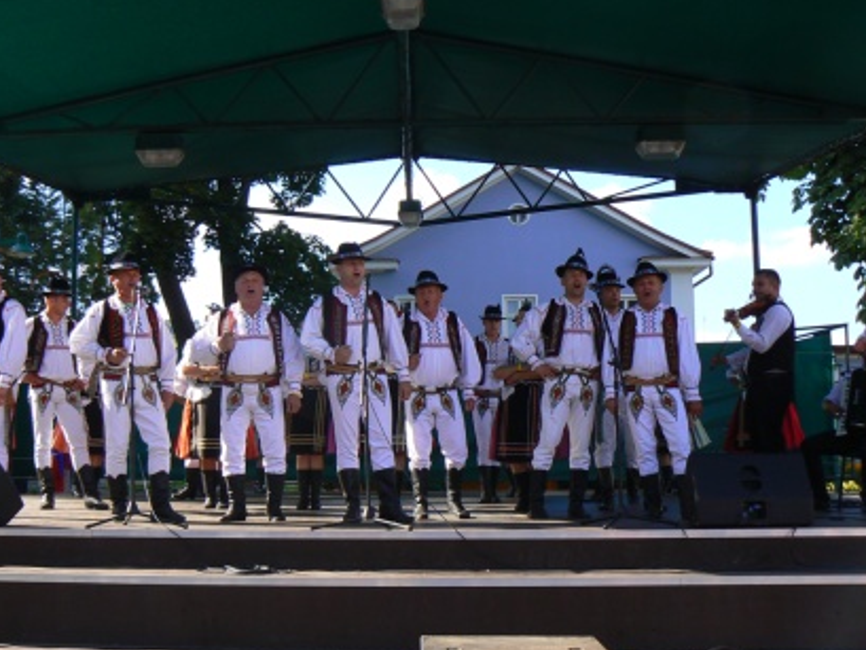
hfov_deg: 42.7
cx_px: 351
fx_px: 1101
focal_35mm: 44
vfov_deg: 32.9
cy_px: 348
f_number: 5.6
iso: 80
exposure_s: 1/200
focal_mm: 6
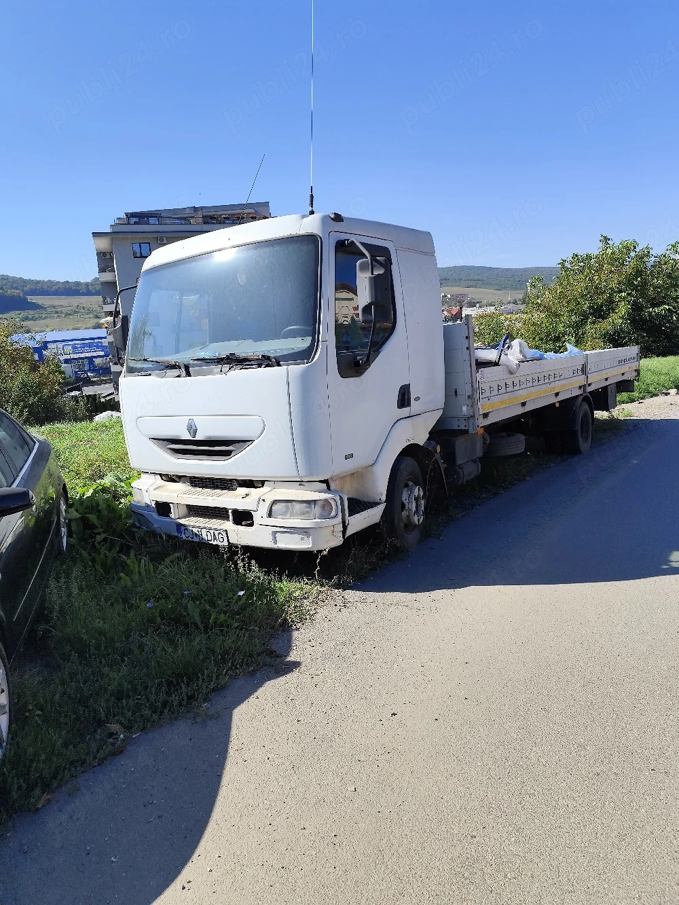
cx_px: 340
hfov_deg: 58.9
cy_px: 452
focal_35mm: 23
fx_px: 601
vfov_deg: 73.9
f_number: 1.65
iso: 50
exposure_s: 1/1111
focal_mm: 6.19
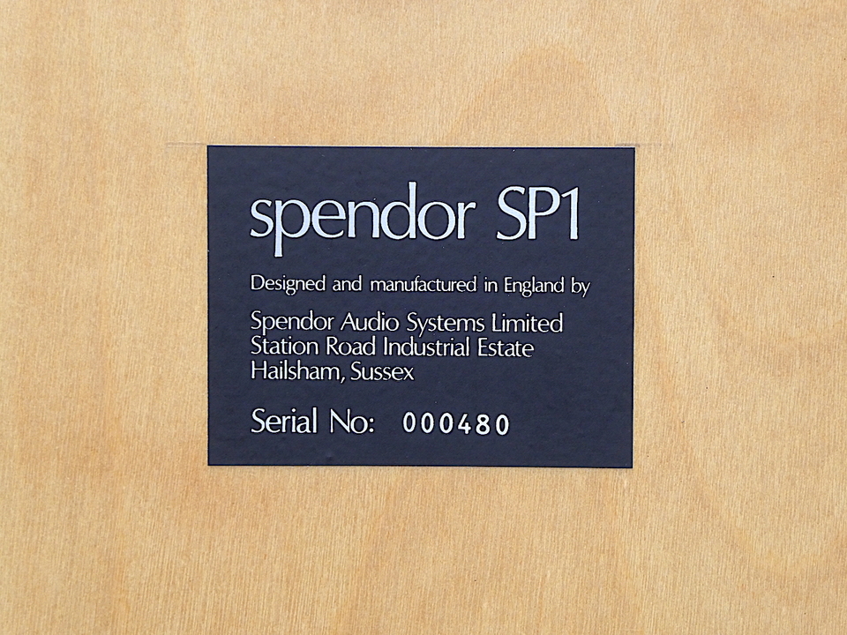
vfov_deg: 8.0
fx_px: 4527
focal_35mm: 185
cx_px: 424
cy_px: 318
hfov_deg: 10.7
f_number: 5.6
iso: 200
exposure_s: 1/8
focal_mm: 33.2
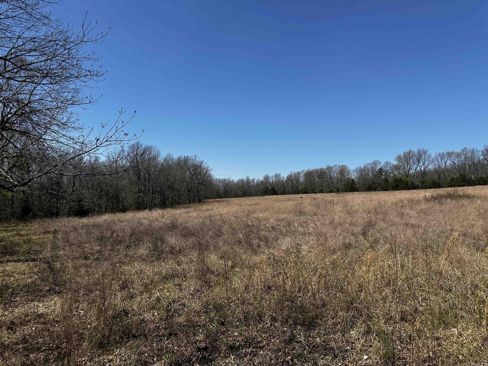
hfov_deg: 71.6
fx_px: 338
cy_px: 183
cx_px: 244
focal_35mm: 24
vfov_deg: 56.8
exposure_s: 1/4762
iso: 80
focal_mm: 6.86
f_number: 1.78
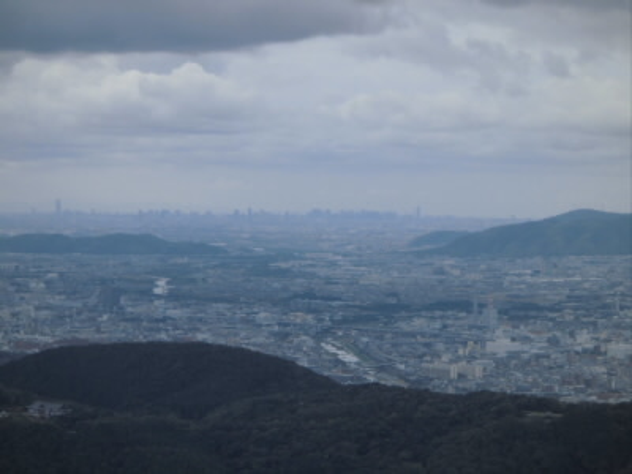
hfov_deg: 12.7
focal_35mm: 156
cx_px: 316
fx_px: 2848
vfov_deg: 9.5
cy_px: 237
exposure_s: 1/250
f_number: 6.5
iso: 100
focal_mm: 27.6
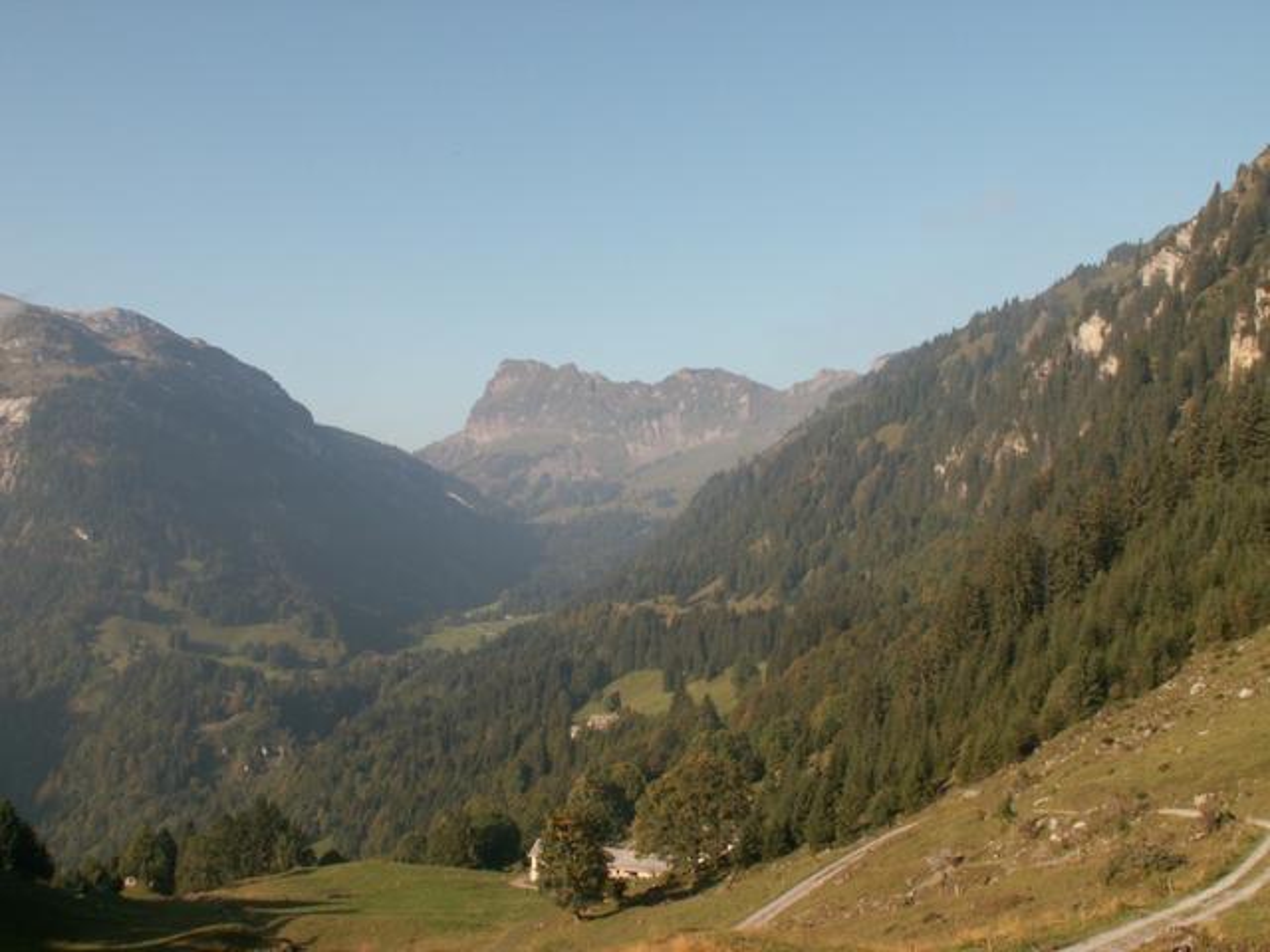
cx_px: 635
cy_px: 476
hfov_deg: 52.6
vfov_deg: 40.7
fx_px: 1284
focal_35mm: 35
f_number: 6.3
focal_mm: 5.86
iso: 50
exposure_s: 1/160
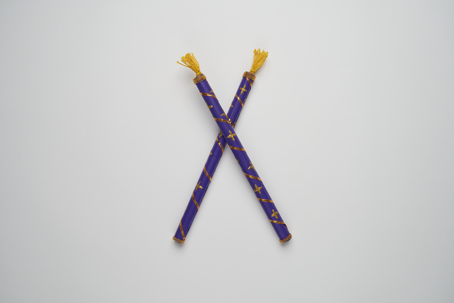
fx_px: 479
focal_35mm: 38
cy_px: 152
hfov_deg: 50.7
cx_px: 227
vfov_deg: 35.1
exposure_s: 1/60
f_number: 5
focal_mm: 38
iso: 500
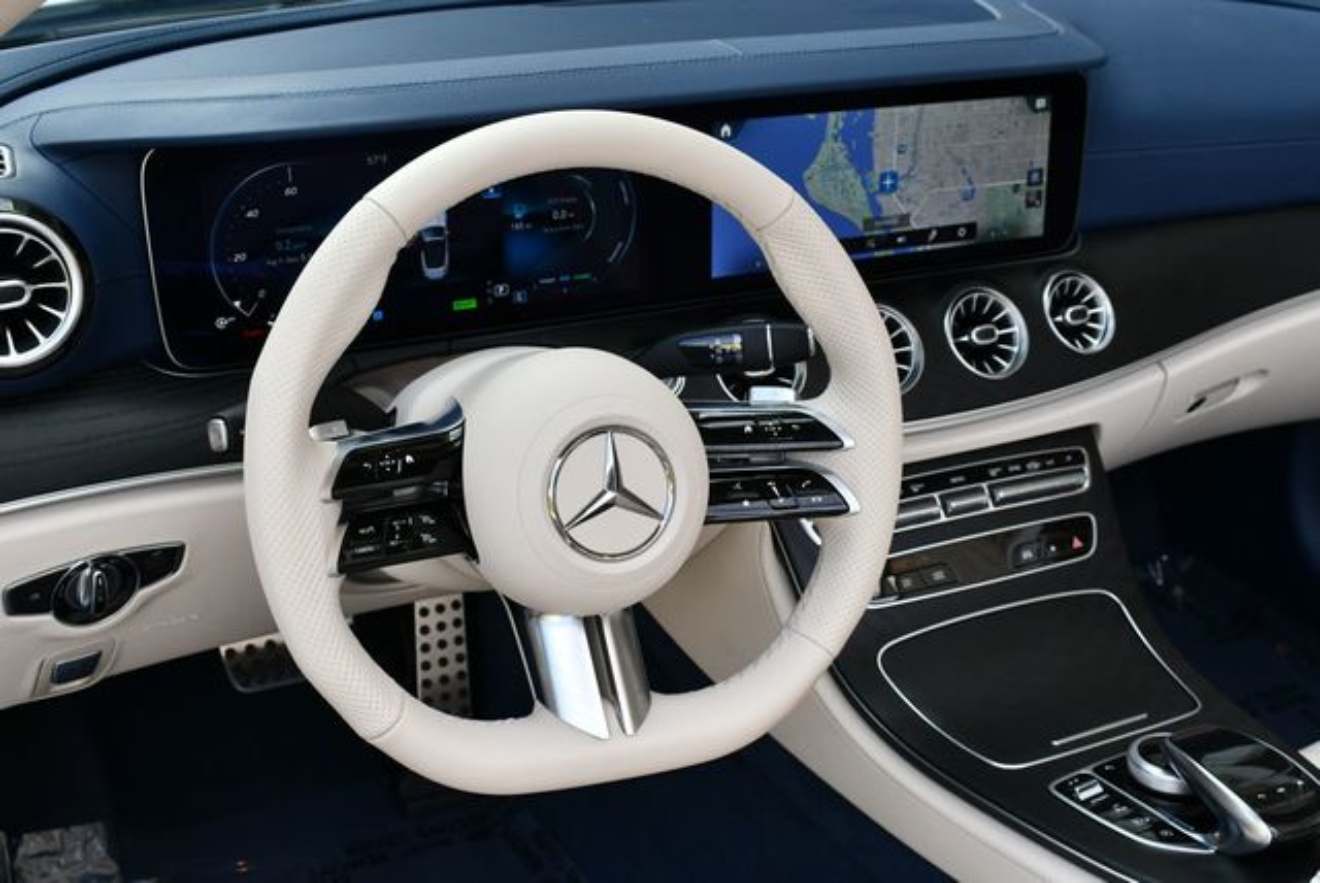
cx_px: 660
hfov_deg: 41.1
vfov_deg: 28.1
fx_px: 1762
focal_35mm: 48
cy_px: 442
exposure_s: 1/250
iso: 360
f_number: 5.6
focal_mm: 24
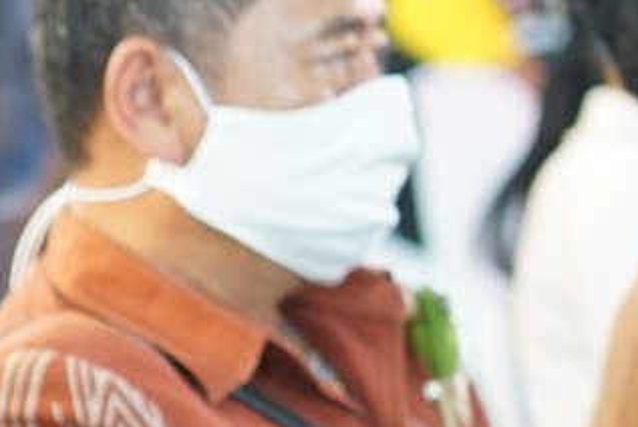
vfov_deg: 5.3
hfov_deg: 7.7
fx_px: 4523
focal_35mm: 255
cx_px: -678
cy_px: 683
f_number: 2.2
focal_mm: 50
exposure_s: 1/15
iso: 400
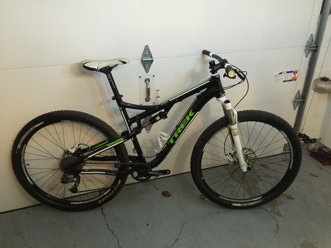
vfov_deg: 48.2
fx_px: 277
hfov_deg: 61.7
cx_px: 166
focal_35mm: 29
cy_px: 124
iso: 100
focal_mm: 4.15
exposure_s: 1/4
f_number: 2.2
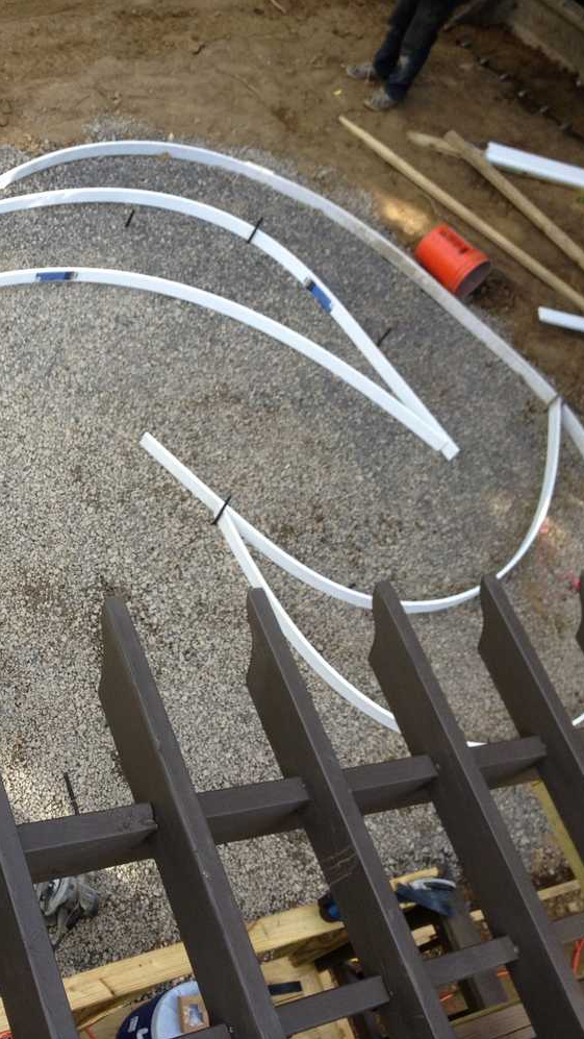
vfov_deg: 40.6
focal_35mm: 51
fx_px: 1404
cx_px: 59
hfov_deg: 22.9
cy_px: 520
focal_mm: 4.28
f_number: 2.4
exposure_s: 1/206
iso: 50
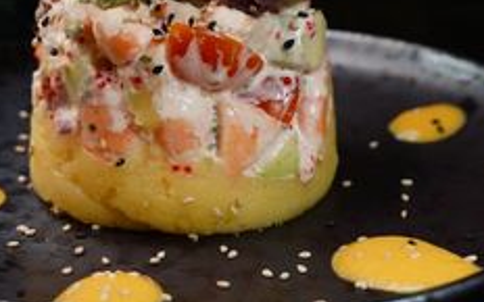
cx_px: 184
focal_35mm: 59
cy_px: 44
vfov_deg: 21.6
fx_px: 778
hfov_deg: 34.4
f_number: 5
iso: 16000
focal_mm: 28
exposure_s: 1/500
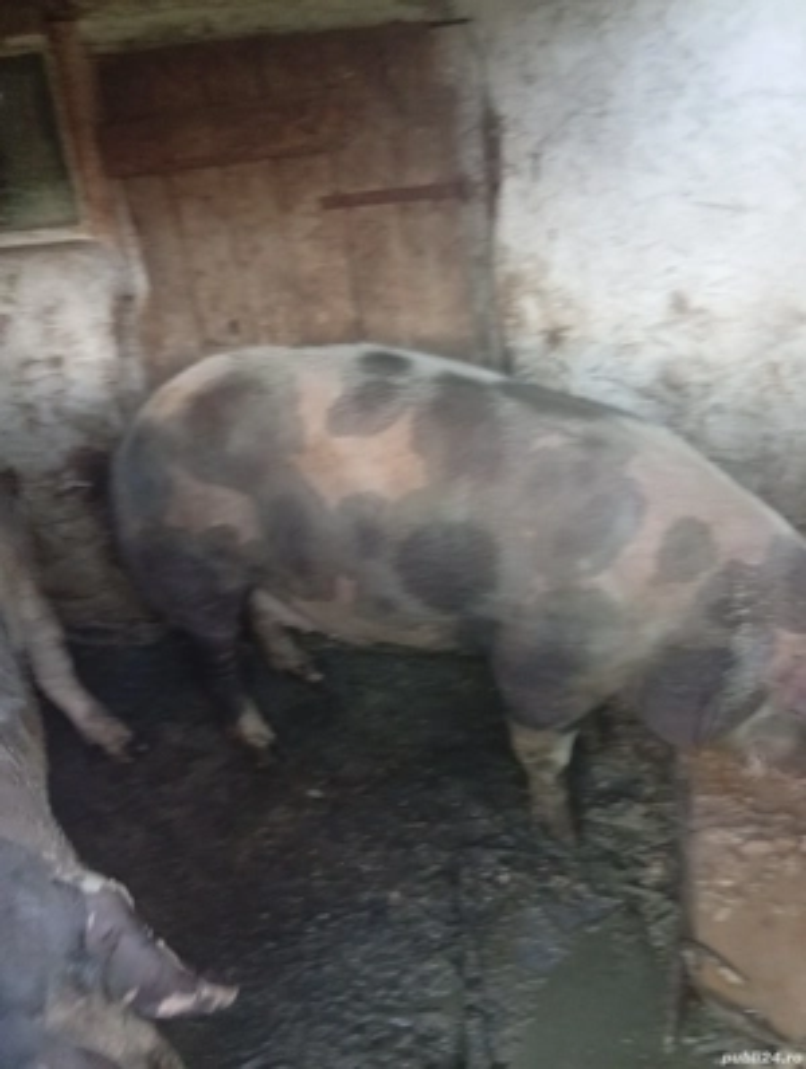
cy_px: 534
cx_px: 403
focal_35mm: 27
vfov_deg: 65.2
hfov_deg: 51.5
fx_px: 836
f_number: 1.8
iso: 642
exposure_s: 1/33.3
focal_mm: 3.84
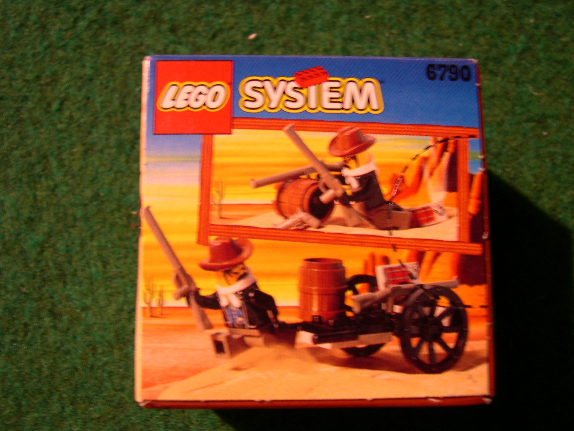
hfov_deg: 49.0
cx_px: 287
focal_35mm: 38
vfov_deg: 37.7
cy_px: 216
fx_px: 630
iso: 107
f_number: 2.8
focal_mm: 8
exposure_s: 1/5.3
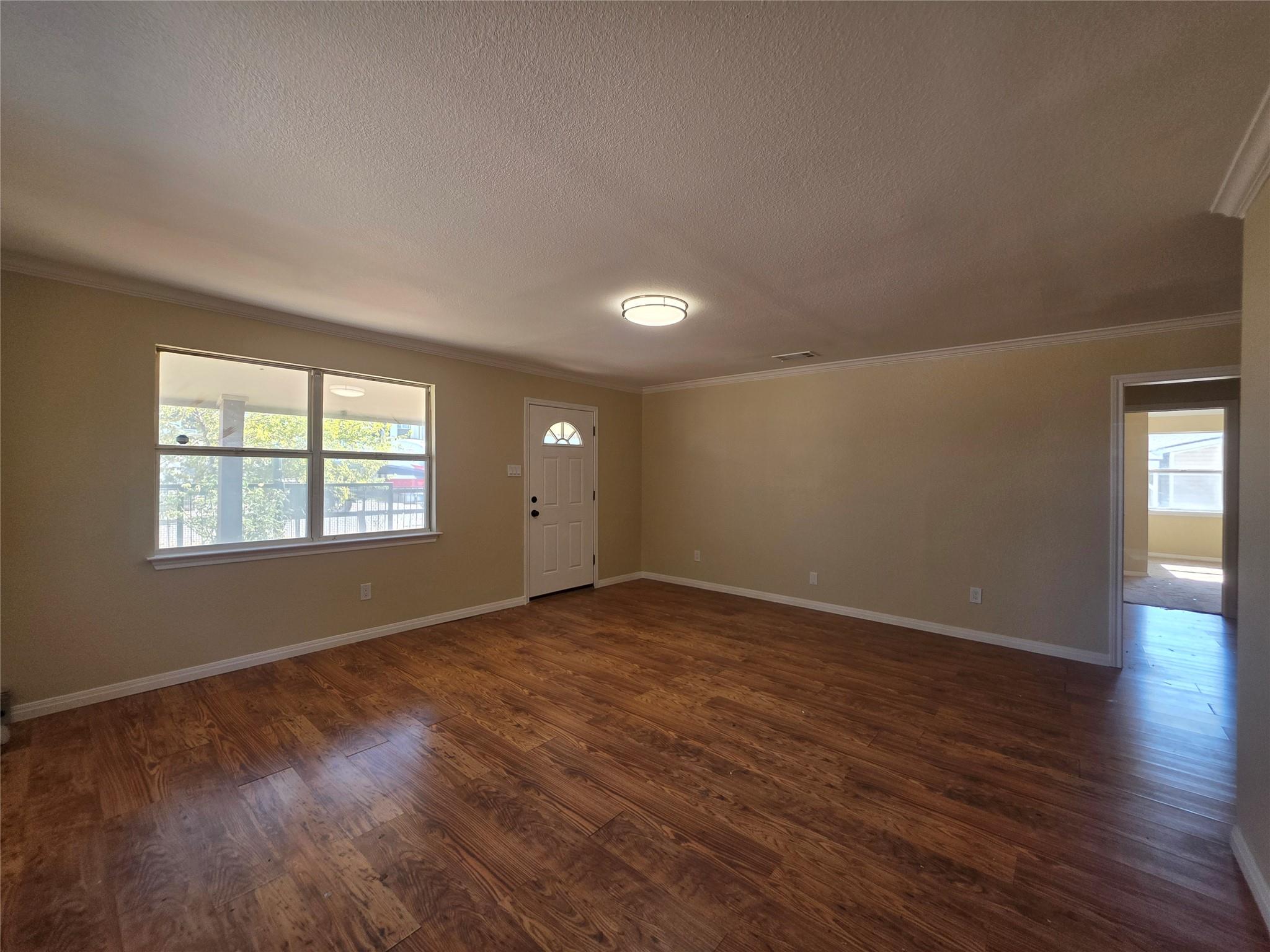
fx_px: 477
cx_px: 635
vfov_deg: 89.9
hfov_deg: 106.2
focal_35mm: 13
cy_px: 476
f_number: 1.9
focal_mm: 2.2
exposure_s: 1/120
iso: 64
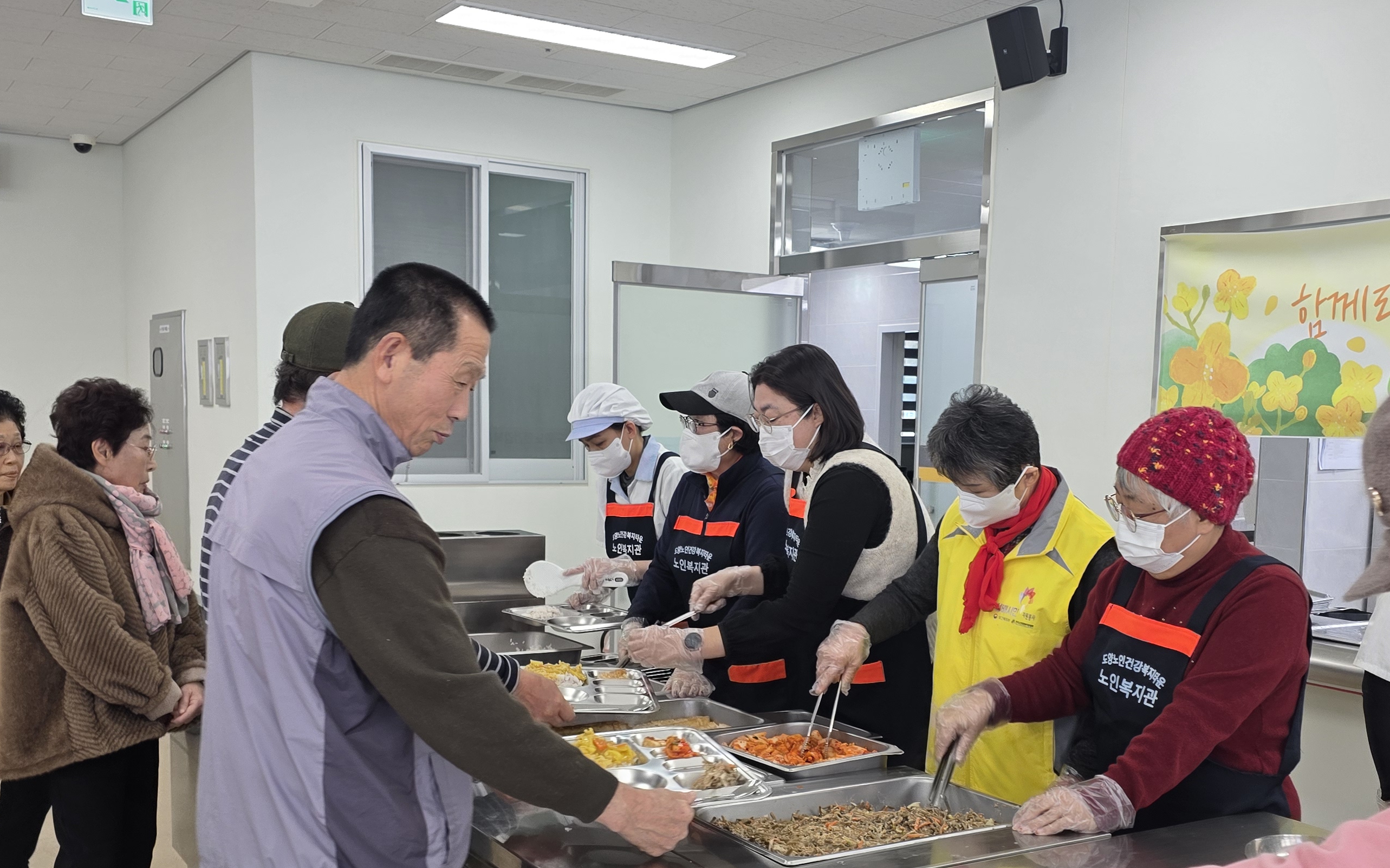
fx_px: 1440
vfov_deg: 33.3
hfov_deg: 51.5
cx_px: 756
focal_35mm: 38
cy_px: 575
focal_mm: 6.3
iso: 80
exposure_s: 1/120
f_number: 1.7
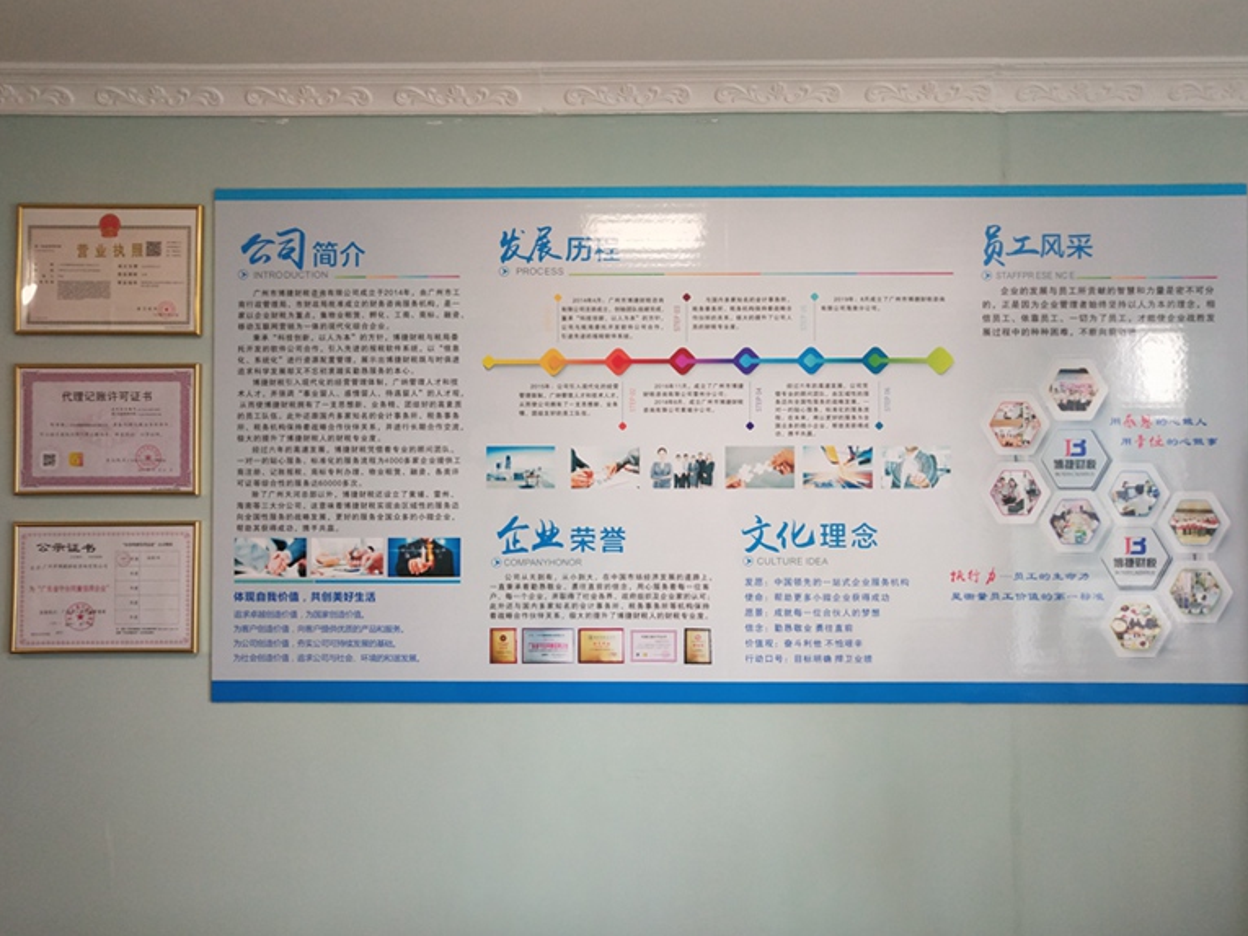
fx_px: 1118
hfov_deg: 58.3
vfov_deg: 45.4
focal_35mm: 31
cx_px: 631
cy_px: 456
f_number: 1.8
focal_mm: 3.95
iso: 159
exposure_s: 1/50
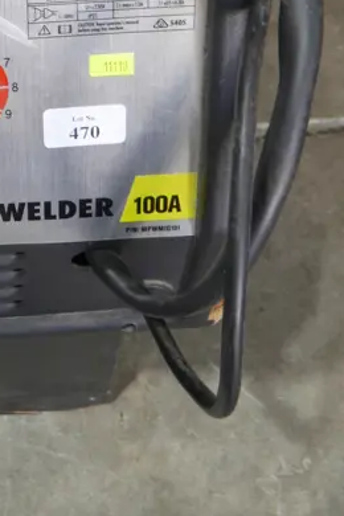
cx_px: -23
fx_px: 1175
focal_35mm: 82
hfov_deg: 16.2
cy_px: -87
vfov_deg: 22.9
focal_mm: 15
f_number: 3.6
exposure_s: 1/60
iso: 250
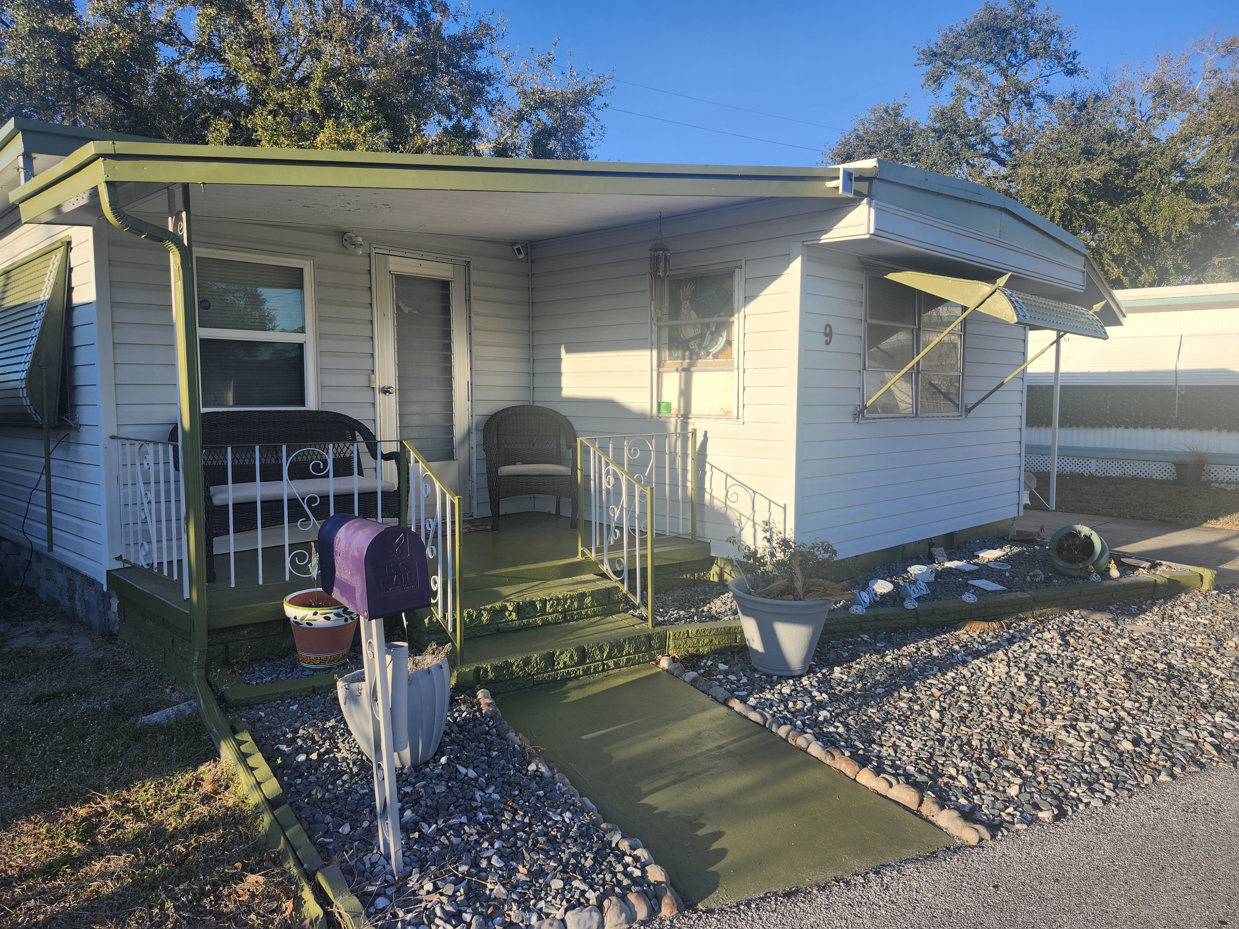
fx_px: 823
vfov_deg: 58.9
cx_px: 620
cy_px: 464
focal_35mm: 23
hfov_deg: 73.9
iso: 25
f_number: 1.8
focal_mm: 5.54
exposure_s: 1/825
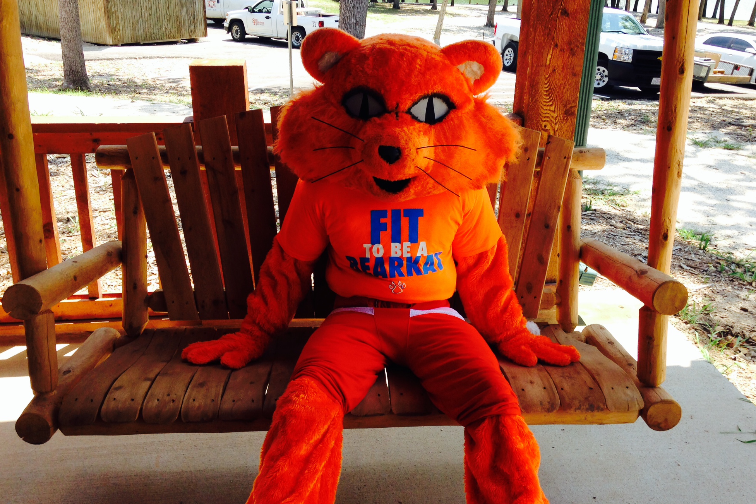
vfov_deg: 36.9
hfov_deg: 53.1
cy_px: 237
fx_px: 756
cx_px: 376
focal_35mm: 36
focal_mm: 4.12
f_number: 2.4
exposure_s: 1/335
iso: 50
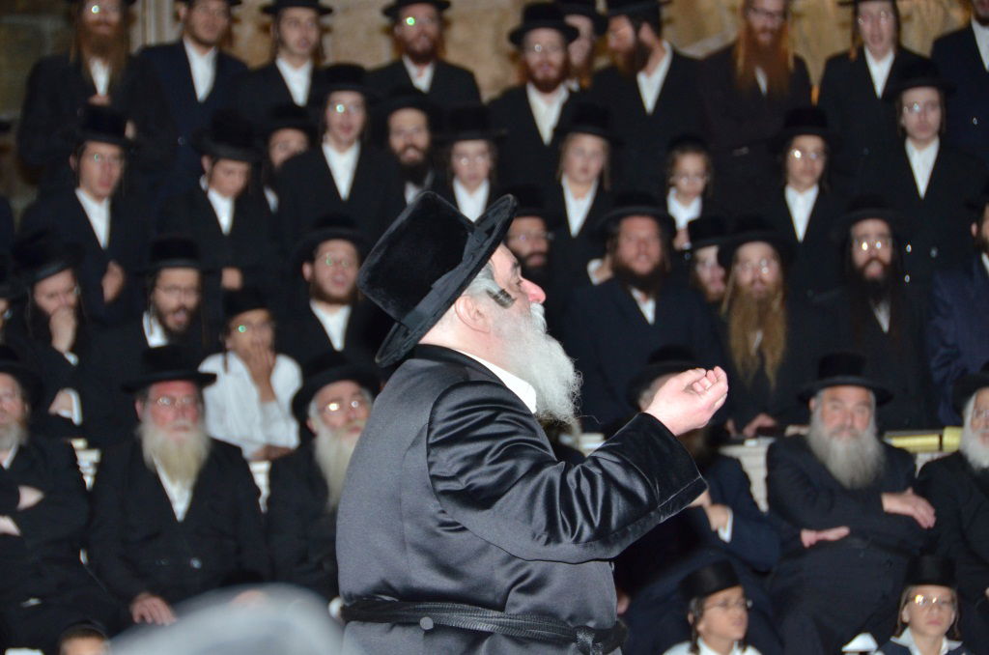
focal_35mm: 158
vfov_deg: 8.7
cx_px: 494
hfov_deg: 13.1
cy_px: 328
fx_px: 4317
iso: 1000
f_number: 5.3
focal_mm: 105
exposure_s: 1/160
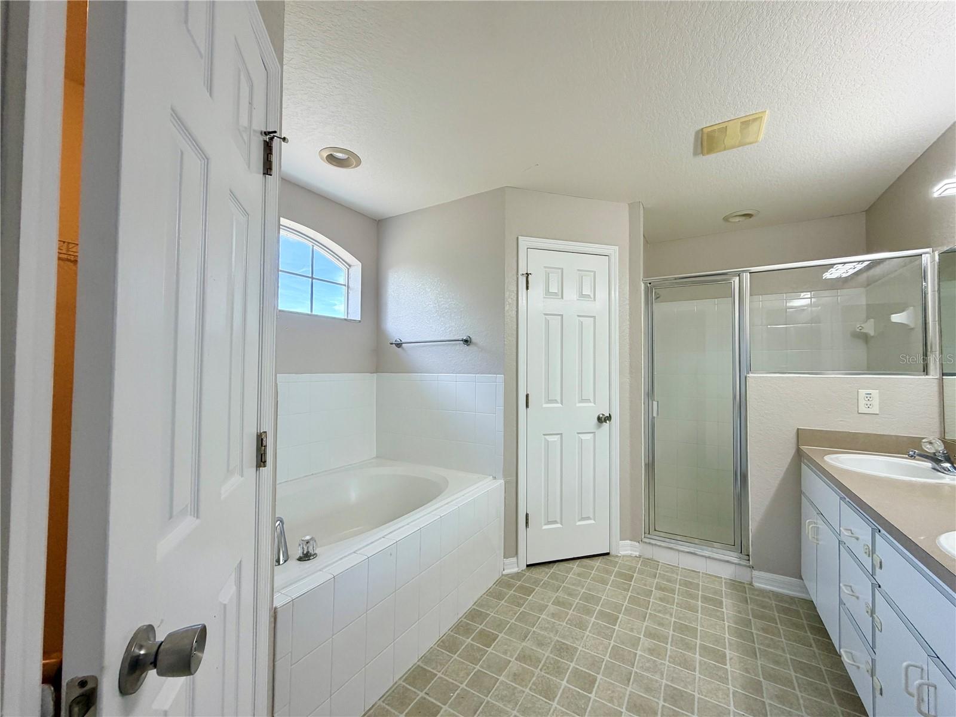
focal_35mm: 14
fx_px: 387
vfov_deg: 85.7
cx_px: 478
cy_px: 358
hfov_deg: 102.1
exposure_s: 1/120
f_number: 2.2
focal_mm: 2.22
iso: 125
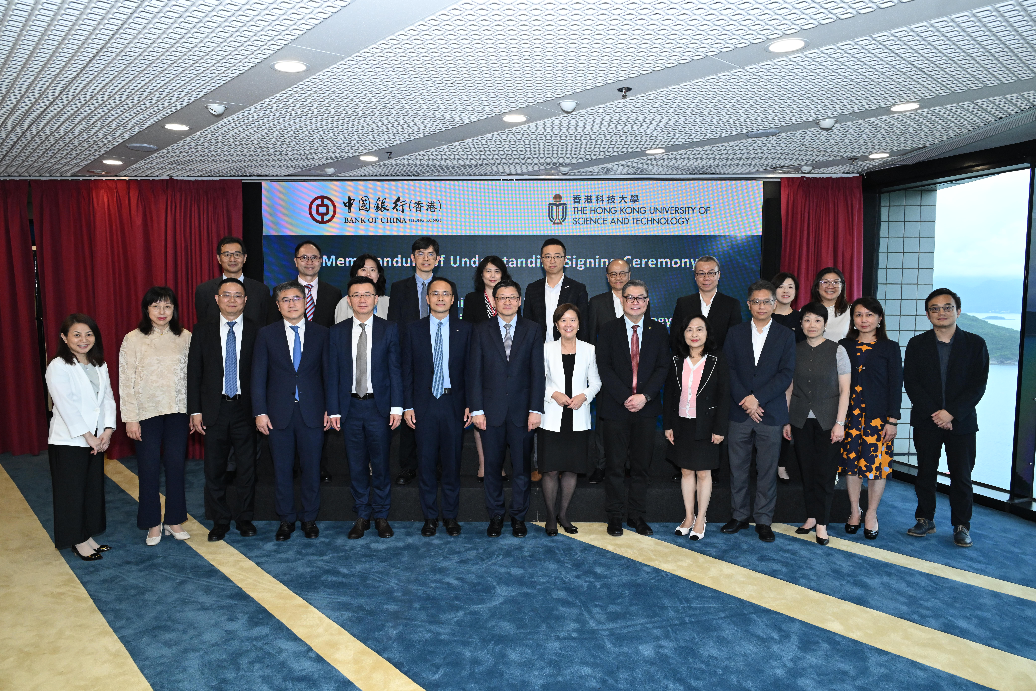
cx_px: 518
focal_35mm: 24
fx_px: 691
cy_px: 346
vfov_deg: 53.1
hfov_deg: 73.7
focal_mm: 24
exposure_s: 1/200
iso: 2500
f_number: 7.1
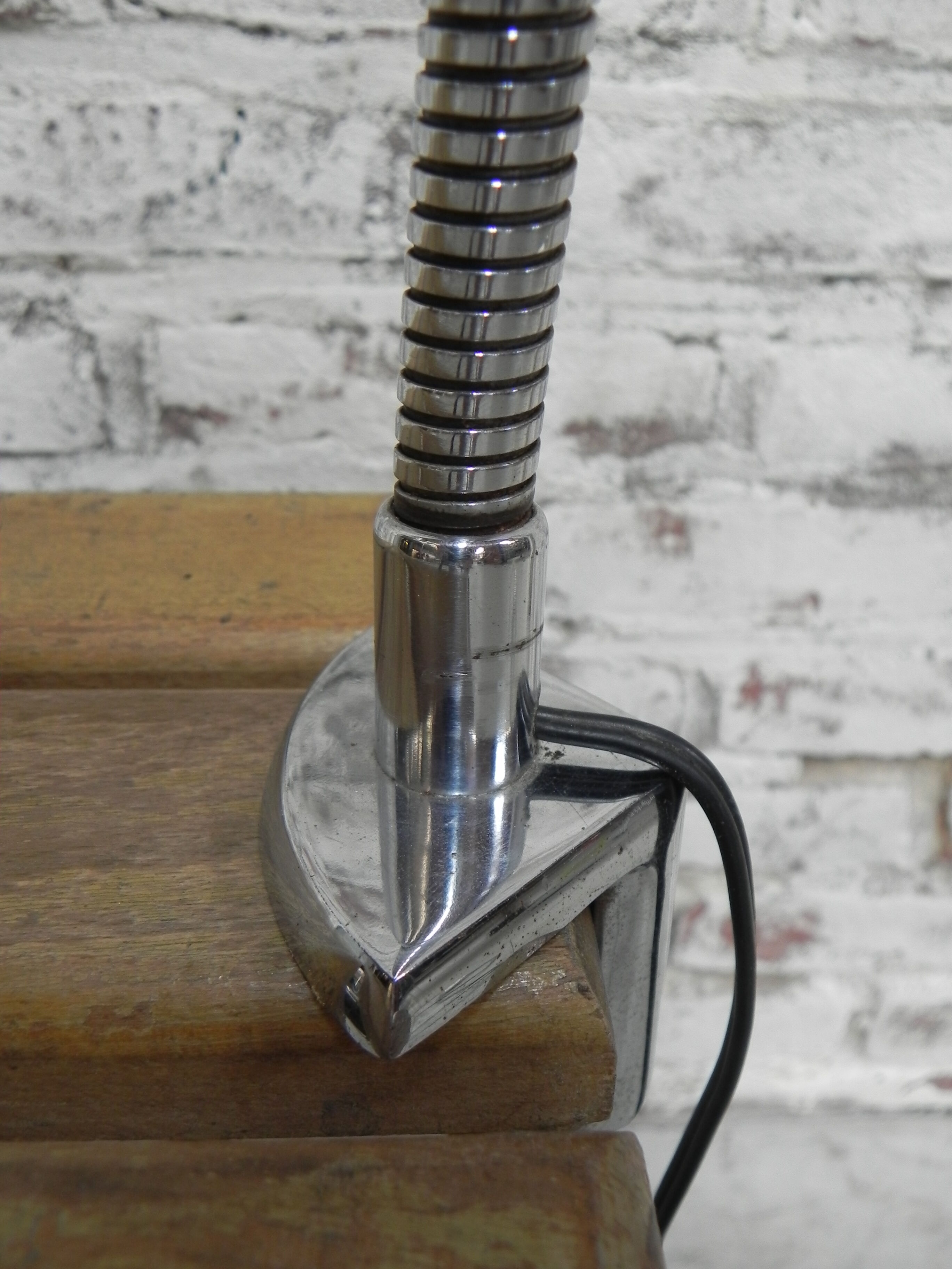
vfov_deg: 61.7
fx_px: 1063
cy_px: 634
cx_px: 476
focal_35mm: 29
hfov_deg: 48.2
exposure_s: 1/32
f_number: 2.8
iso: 160
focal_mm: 5.2
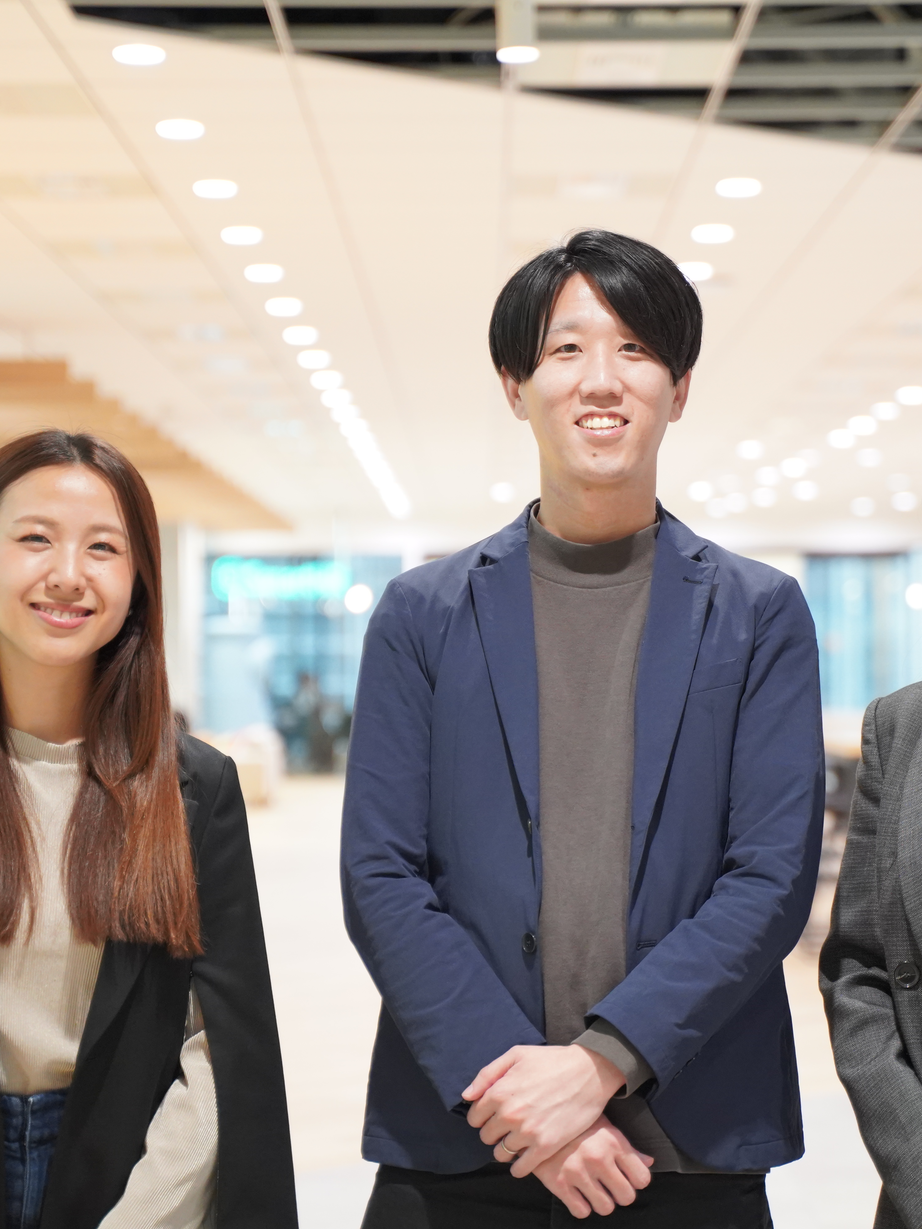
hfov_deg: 15.4
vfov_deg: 20.4
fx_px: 3409
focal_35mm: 96
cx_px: 518
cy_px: 619
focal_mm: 66
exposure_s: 1/250
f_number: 2.8
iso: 3200
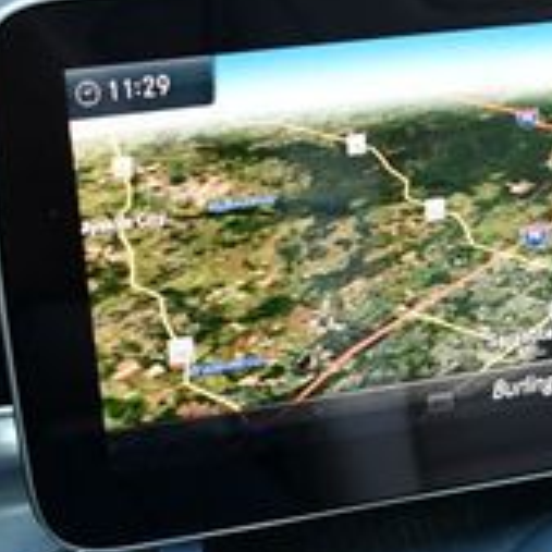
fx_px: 2093
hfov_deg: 14.7
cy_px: 568
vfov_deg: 14.7
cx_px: 588
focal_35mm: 116
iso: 800
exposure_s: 1/200
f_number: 3.5
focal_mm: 18
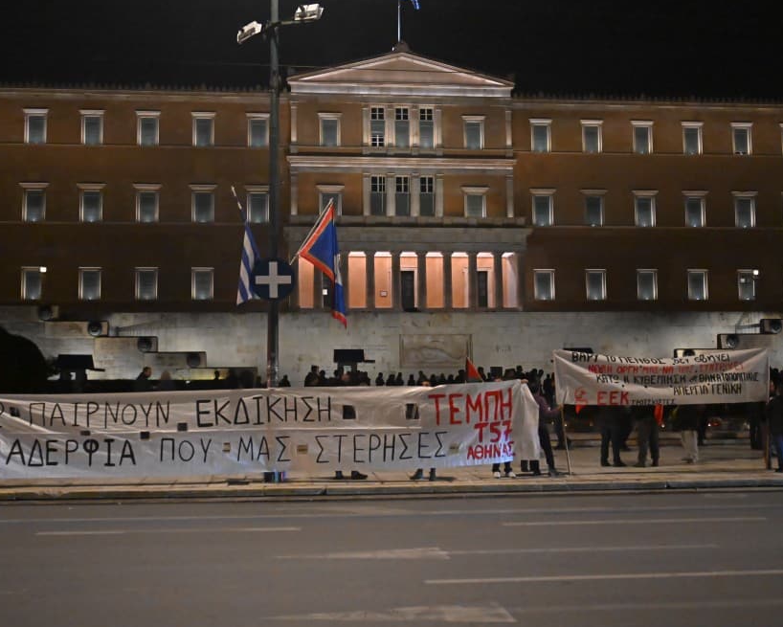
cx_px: 379
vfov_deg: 38.2
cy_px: 316
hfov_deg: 46.8
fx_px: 904
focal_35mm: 39
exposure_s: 1/320
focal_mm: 34
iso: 10000
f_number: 4
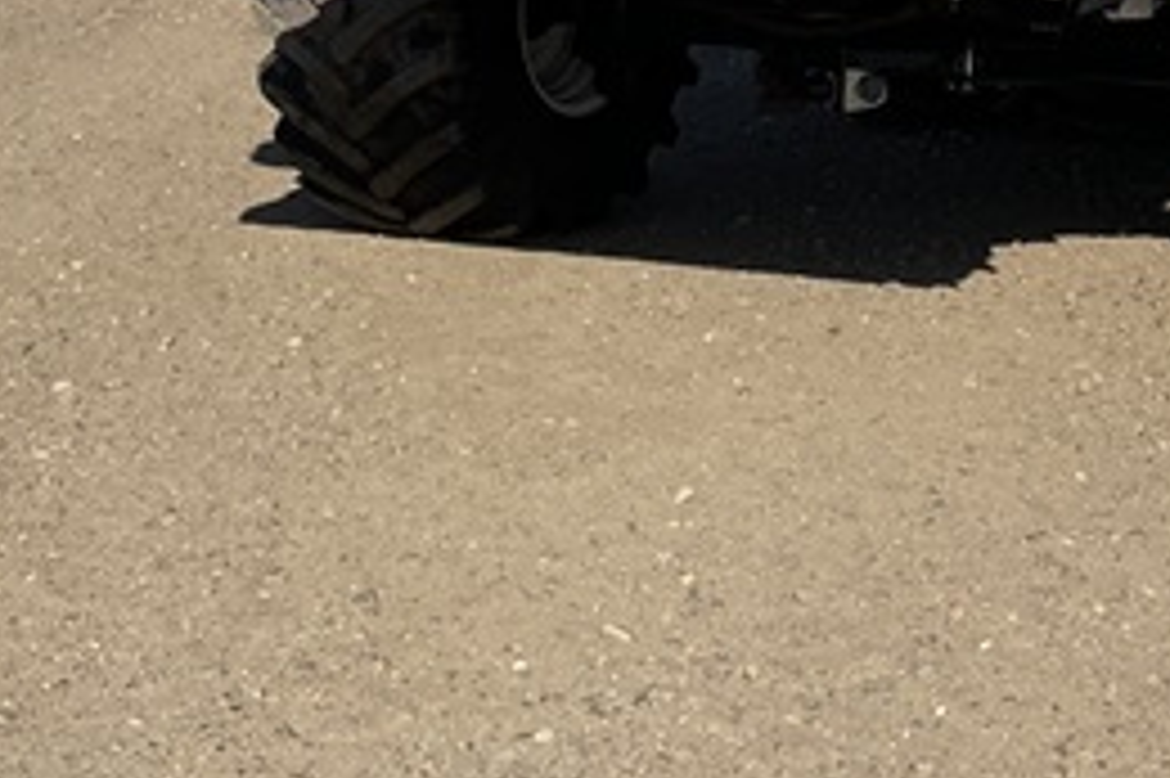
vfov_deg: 12.2
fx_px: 3410
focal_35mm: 105
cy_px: -517
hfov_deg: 18.9
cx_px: 1202
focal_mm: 4.2
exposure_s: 1/4292
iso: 32
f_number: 1.6
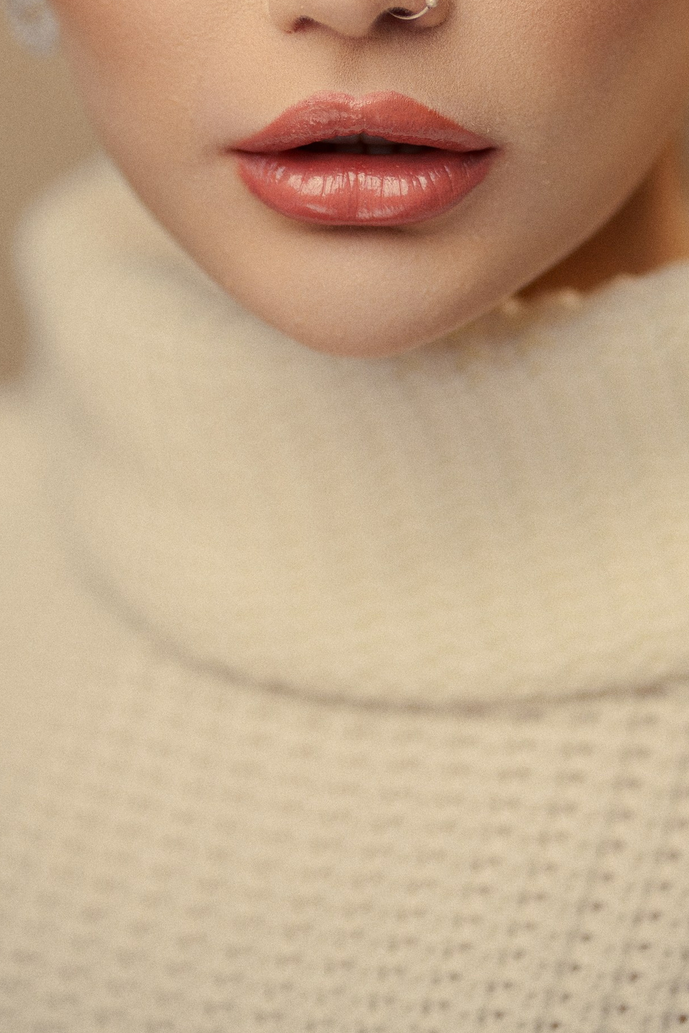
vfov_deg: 10.7
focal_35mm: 190
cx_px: 384
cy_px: -99
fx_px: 5455
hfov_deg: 7.2
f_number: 2
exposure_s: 1/400
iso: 250
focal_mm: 85
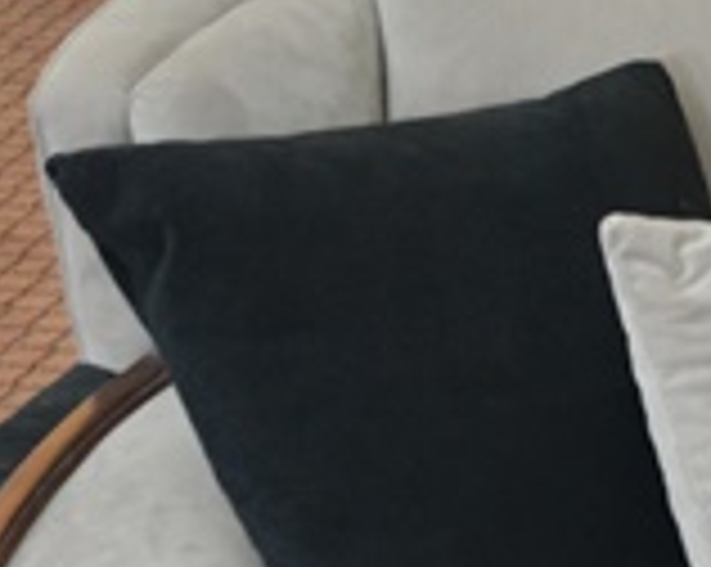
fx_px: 2249
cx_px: 945
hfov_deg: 16.9
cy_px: 639
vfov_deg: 14.0
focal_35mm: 107
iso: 1600
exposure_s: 1/30
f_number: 3.8
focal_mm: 20
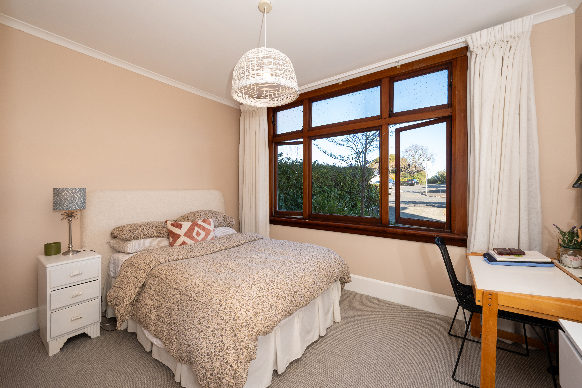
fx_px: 226
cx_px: 291
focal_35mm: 14
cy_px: 194
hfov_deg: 104.3
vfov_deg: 81.2
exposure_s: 1/40
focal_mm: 14
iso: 80
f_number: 9
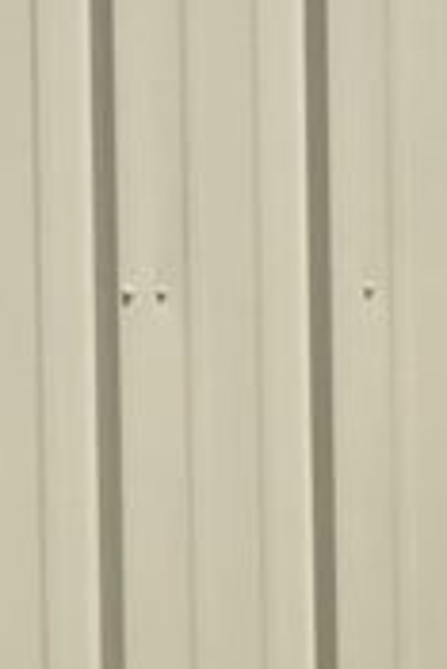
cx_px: 1765
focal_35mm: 170
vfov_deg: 12.1
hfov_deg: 6.5
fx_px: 3160
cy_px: 294
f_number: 1.8
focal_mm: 3.99
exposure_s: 1/4808
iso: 20
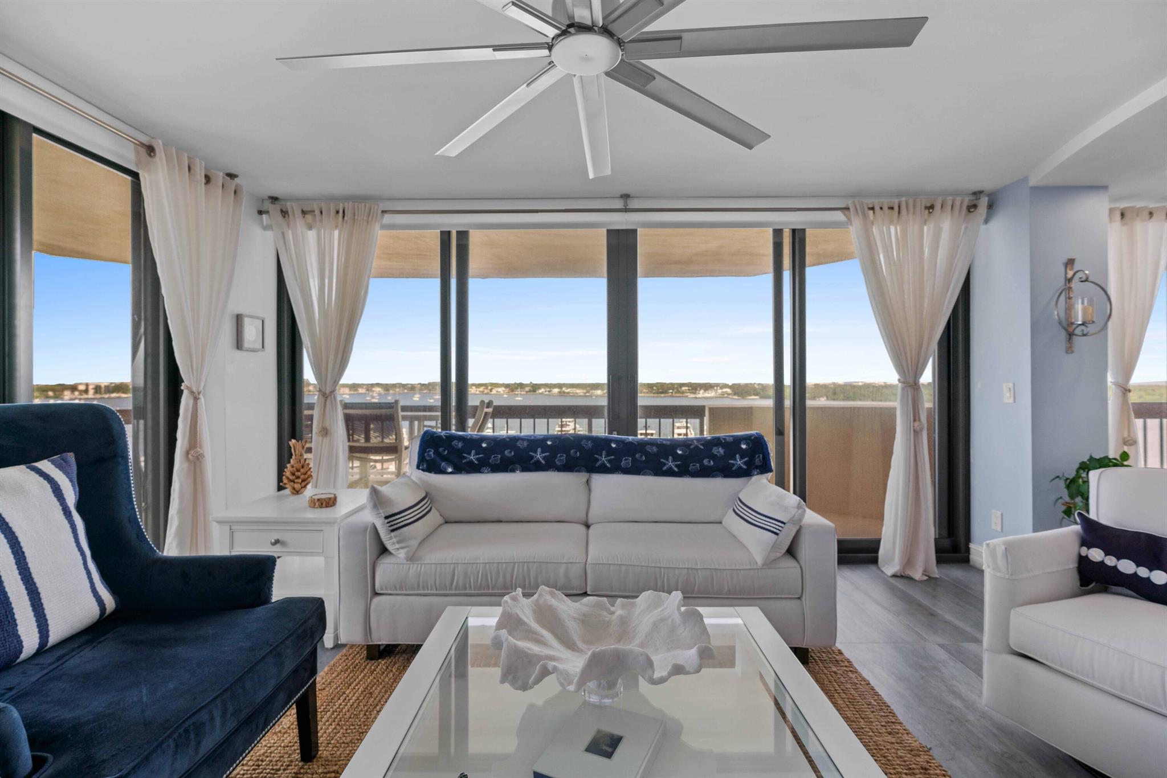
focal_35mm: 17
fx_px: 551
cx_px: 584
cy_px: 389
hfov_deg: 93.3
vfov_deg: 70.5
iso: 100
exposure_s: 1/25
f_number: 5.6
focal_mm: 17
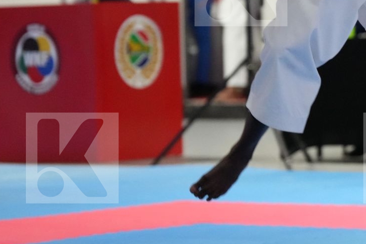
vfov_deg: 5.2
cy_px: -19
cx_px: 410
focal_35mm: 262
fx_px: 2663
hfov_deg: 7.8
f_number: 2.8
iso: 6400
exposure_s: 1/500
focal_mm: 107
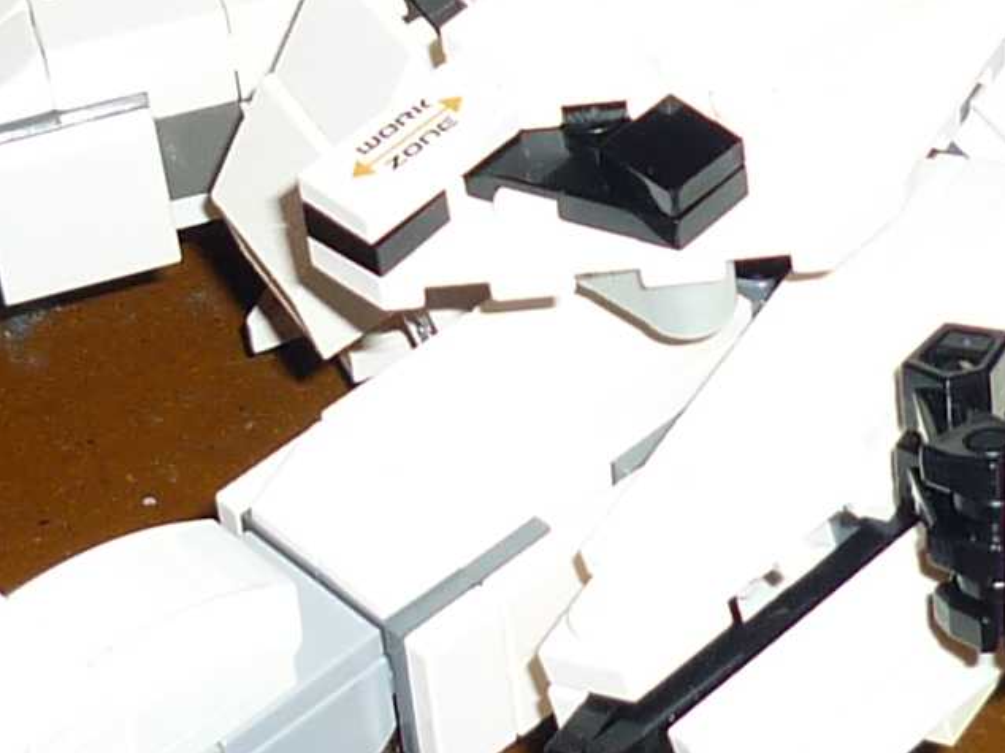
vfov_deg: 8.7
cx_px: 455
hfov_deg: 11.6
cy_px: 135
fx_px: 4934
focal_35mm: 170
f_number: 2.8
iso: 100
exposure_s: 1/30
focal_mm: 5.5
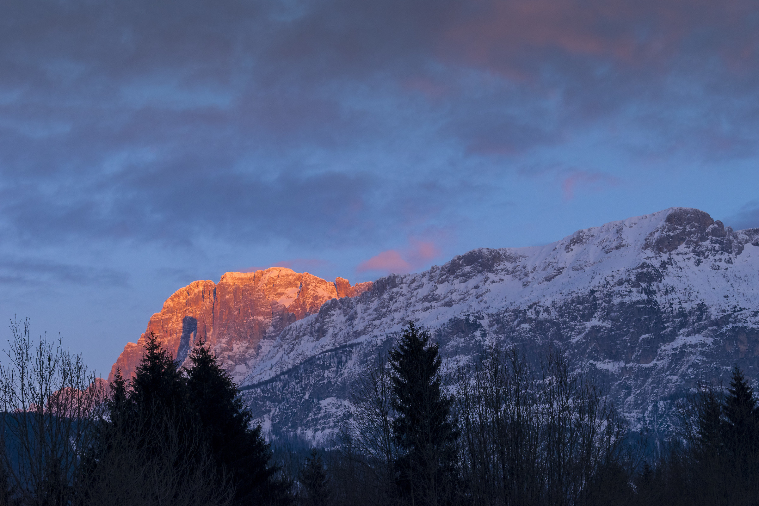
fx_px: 1739
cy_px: 253
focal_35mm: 82
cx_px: 380
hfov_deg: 24.6
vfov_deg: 16.6
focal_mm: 55
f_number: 14
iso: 800
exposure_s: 1/50
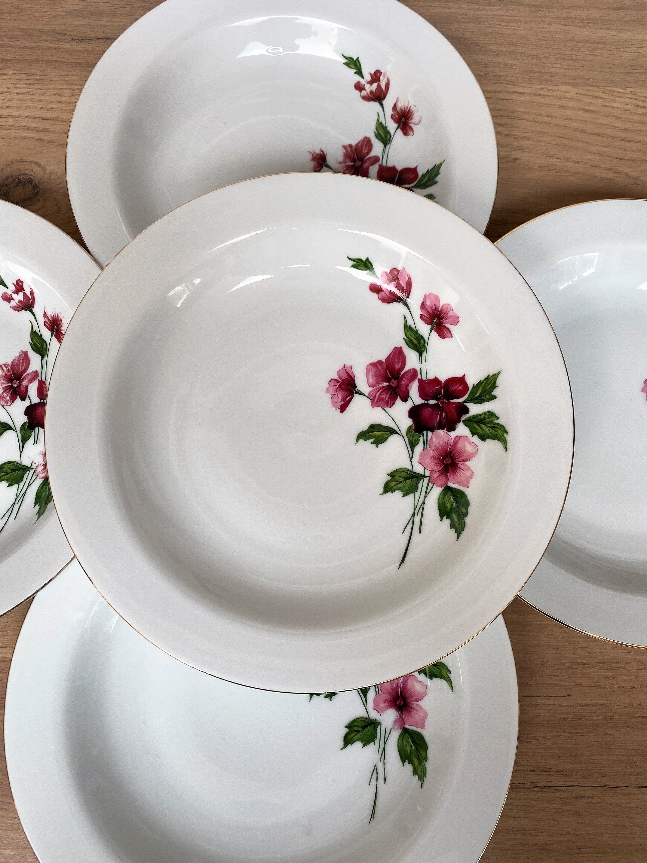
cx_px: 324
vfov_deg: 67.3
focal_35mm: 26
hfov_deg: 53.1
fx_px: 648
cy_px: 432
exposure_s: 1/145
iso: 32
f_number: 1.8
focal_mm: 4.25
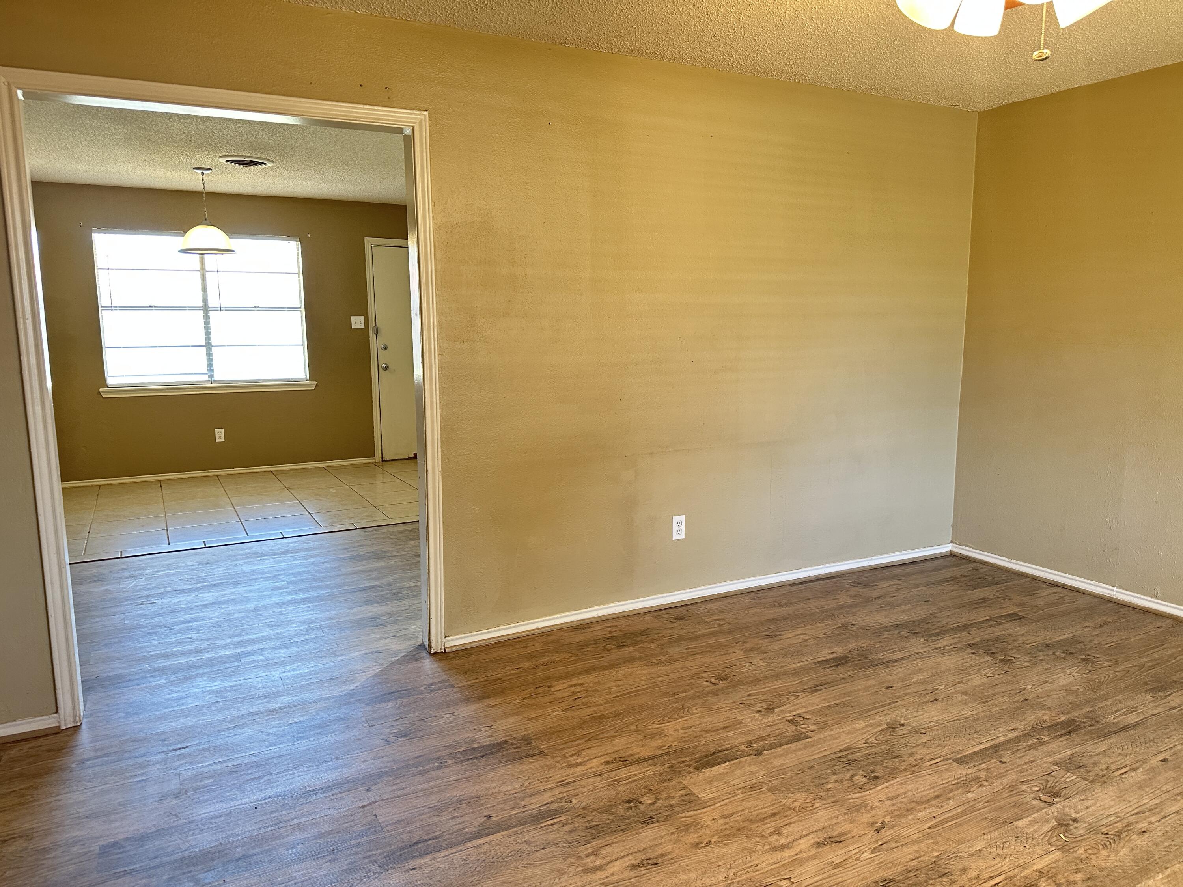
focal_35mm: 24
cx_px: 592
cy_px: 444
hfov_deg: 71.6
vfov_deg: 56.8
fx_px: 820
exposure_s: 1/60
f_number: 1.78
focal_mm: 6.86
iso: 320
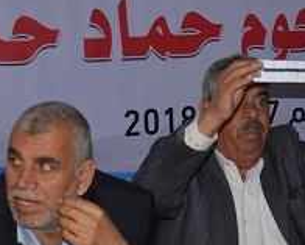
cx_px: 274
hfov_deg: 16.0
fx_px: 1075
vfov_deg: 13.0
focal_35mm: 119
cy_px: 114
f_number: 4
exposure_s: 1/60
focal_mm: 28
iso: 250
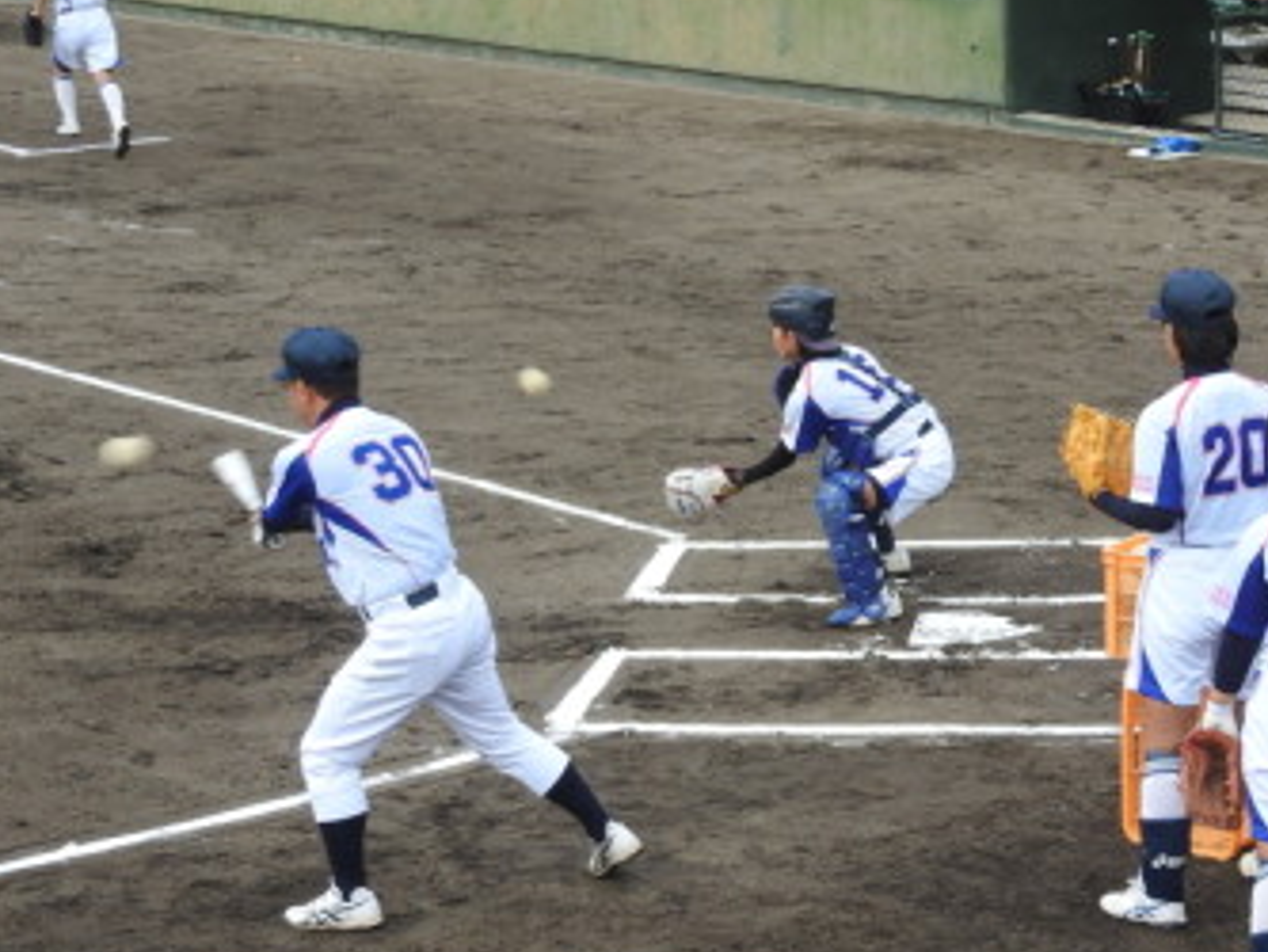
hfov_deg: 16.8
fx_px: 4287
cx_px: 849
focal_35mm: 117
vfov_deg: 12.7
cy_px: 552
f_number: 4.2
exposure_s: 1/200
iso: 100
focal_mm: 11.6
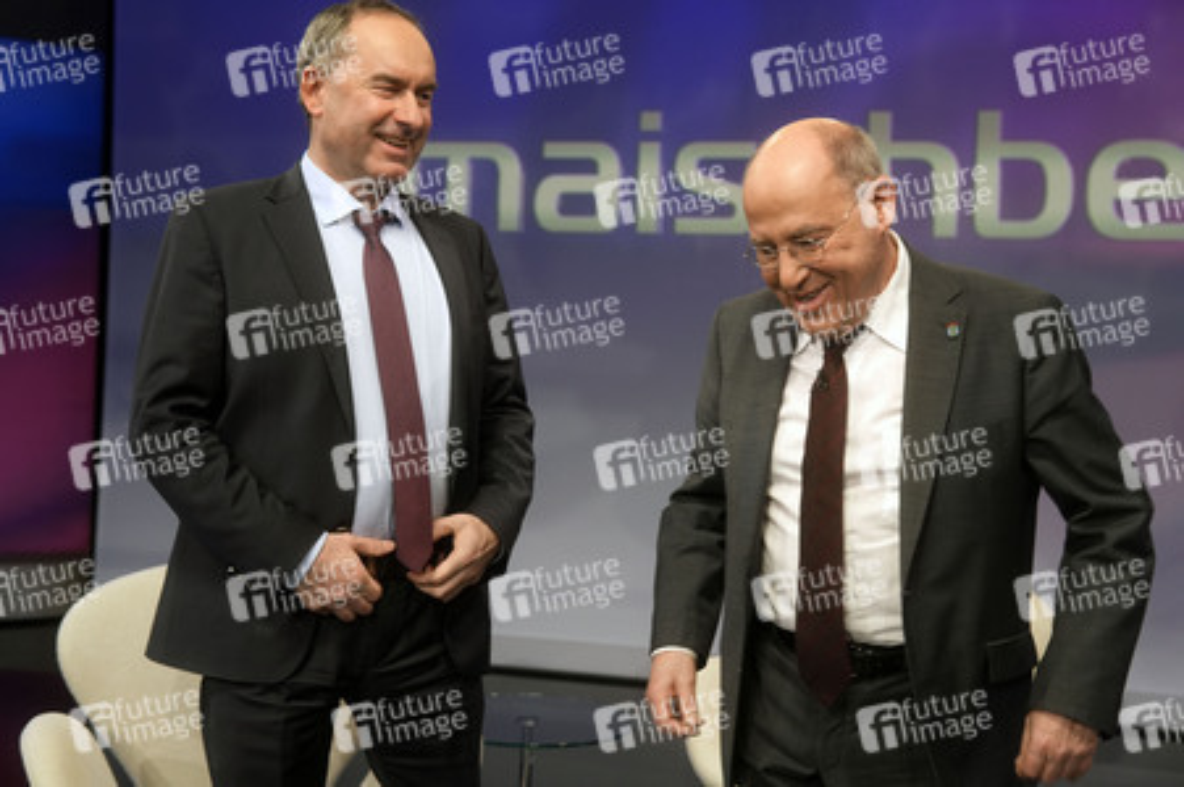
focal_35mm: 45
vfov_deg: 29.8
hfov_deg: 43.6
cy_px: 394
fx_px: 1479
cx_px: 592
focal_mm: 30
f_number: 3.2
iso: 640
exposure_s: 1/125
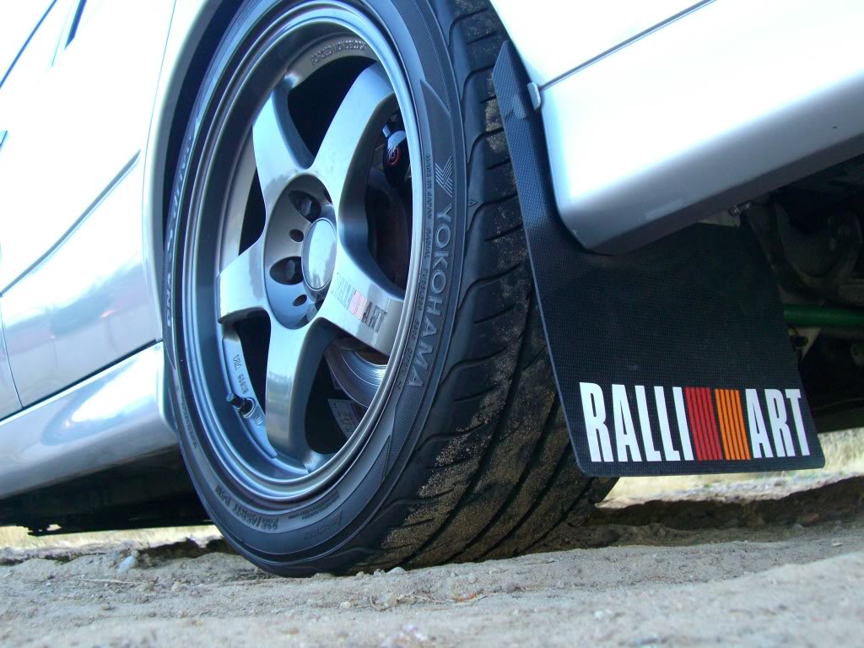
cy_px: 324
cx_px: 432
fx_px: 1148
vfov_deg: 31.5
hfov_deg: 41.2
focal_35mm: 46
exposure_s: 1/125
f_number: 3.1
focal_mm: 9.6
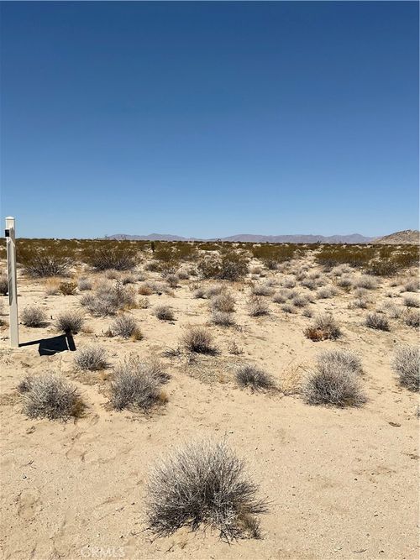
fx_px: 469
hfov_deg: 48.2
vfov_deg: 61.7
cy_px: 280
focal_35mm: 29
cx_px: 210
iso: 20
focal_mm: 3
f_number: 1.8
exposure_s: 1/5263
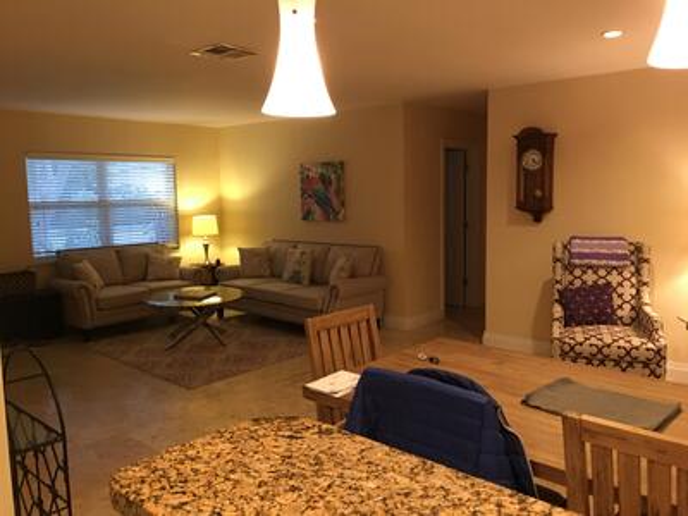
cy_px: 258
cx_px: 344
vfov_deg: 48.2
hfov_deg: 61.7
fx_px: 576
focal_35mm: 29
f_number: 2.2
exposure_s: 1/15
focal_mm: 4.15
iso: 100
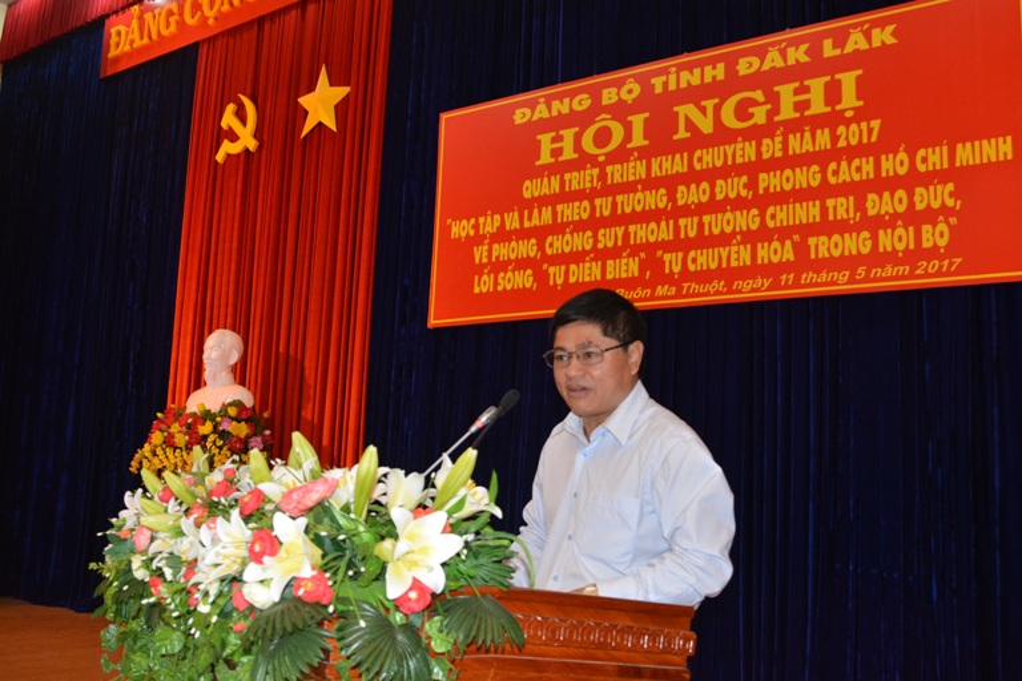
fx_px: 1022
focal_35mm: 36
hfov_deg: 53.1
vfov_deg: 36.9
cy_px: 340
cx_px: 511
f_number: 5.6
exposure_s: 1/60
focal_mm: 24
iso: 1600
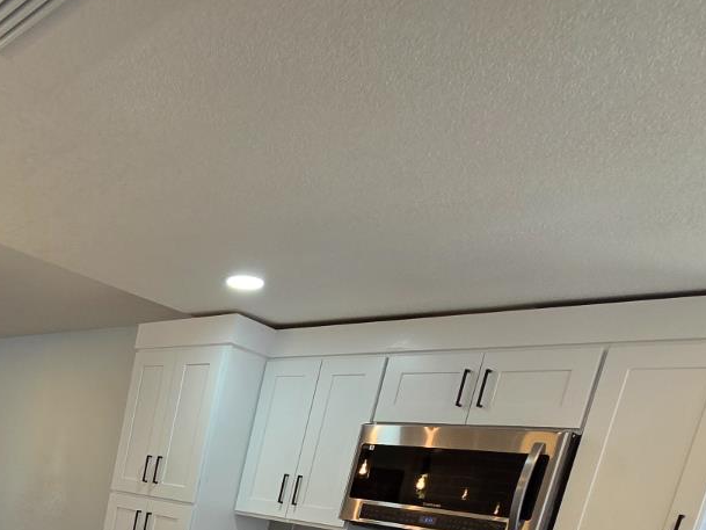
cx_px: 22
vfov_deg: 35.1
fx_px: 653
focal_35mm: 32
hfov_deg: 48.3
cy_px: 634
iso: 80
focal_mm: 2.2
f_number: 2.2
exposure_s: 1/120
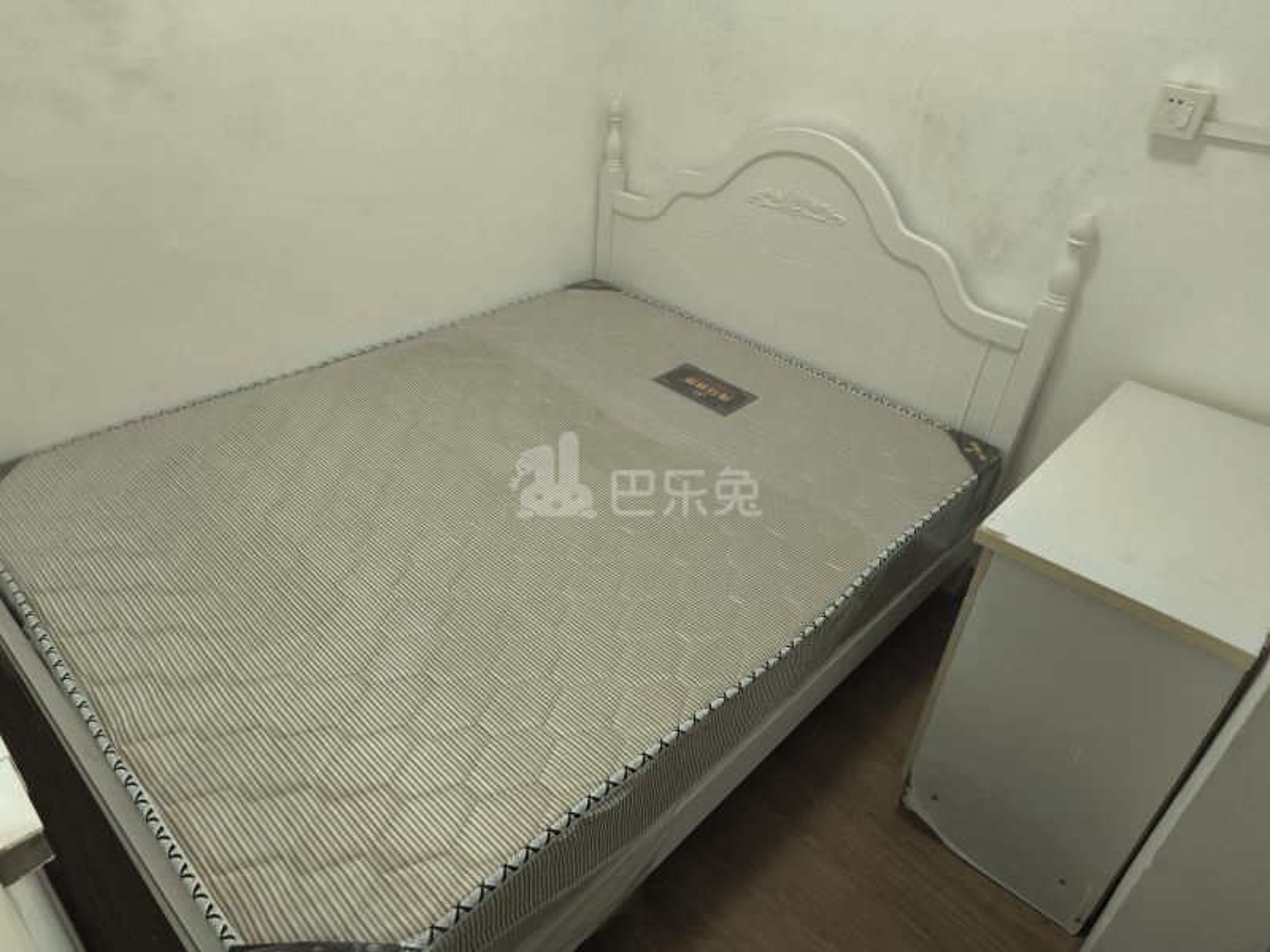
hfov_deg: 73.9
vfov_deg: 58.9
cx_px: 635
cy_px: 476
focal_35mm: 23
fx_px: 844
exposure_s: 1/50
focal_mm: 5.35
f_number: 1.7
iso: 400
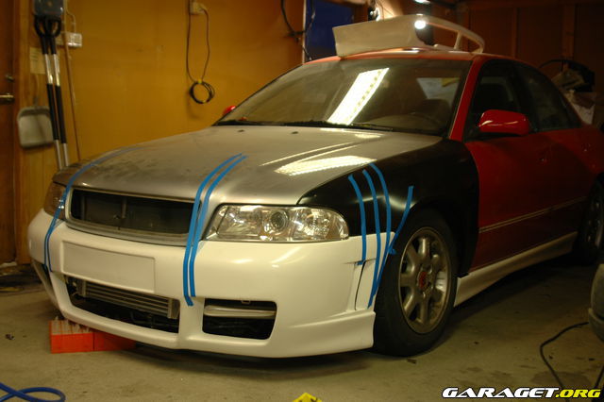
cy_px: 201
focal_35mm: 42
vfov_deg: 31.9
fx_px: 704
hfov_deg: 46.4
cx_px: 302
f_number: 3.5
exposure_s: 1/13
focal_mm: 28
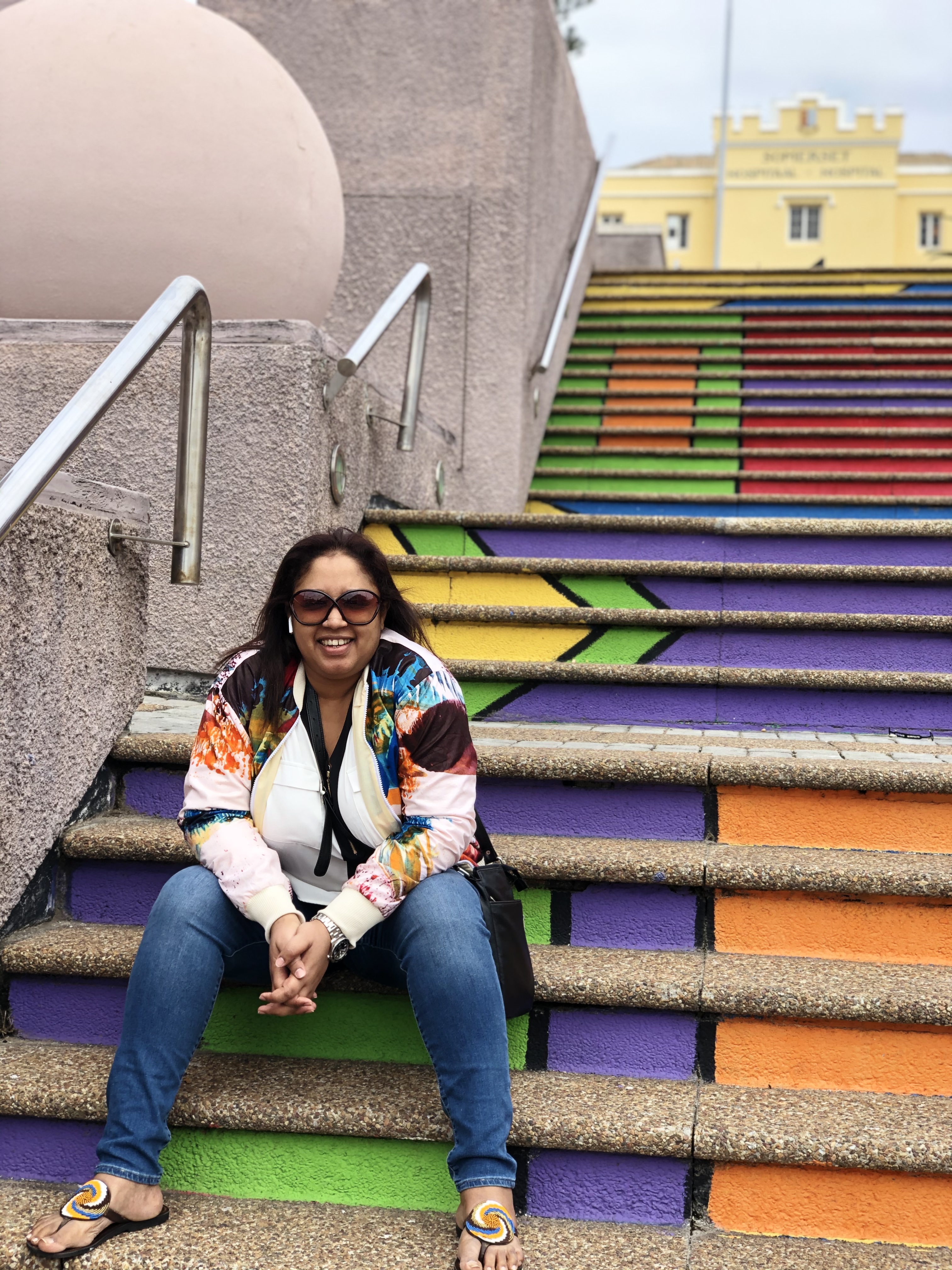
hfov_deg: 28.0
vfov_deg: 36.8
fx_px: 1907
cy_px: 635
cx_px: 476
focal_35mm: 52
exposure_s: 1/571
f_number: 2.4
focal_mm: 6
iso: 16
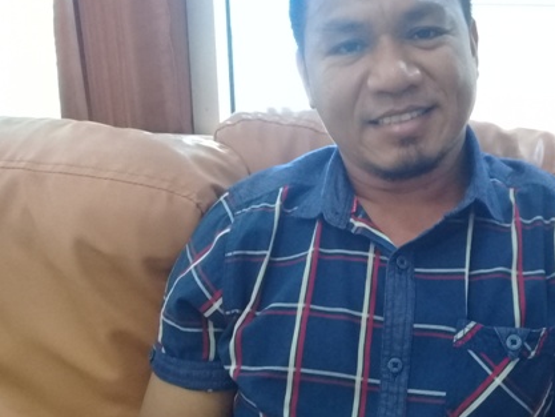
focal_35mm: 52
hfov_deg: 35.7
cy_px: 224
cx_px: 434
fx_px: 834
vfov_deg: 28.0
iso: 320
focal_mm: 3.3
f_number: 2.2
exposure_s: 1/17
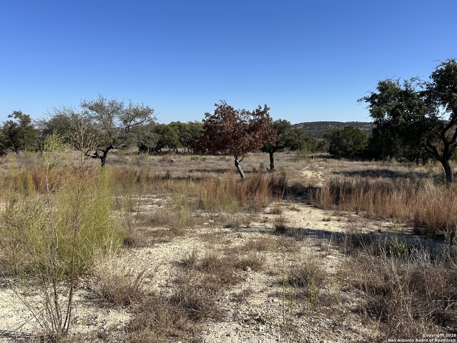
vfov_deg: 53.1
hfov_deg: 67.3
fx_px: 343
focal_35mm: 26
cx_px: 228
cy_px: 172
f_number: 1.5
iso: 50
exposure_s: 1/4444
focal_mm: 5.7
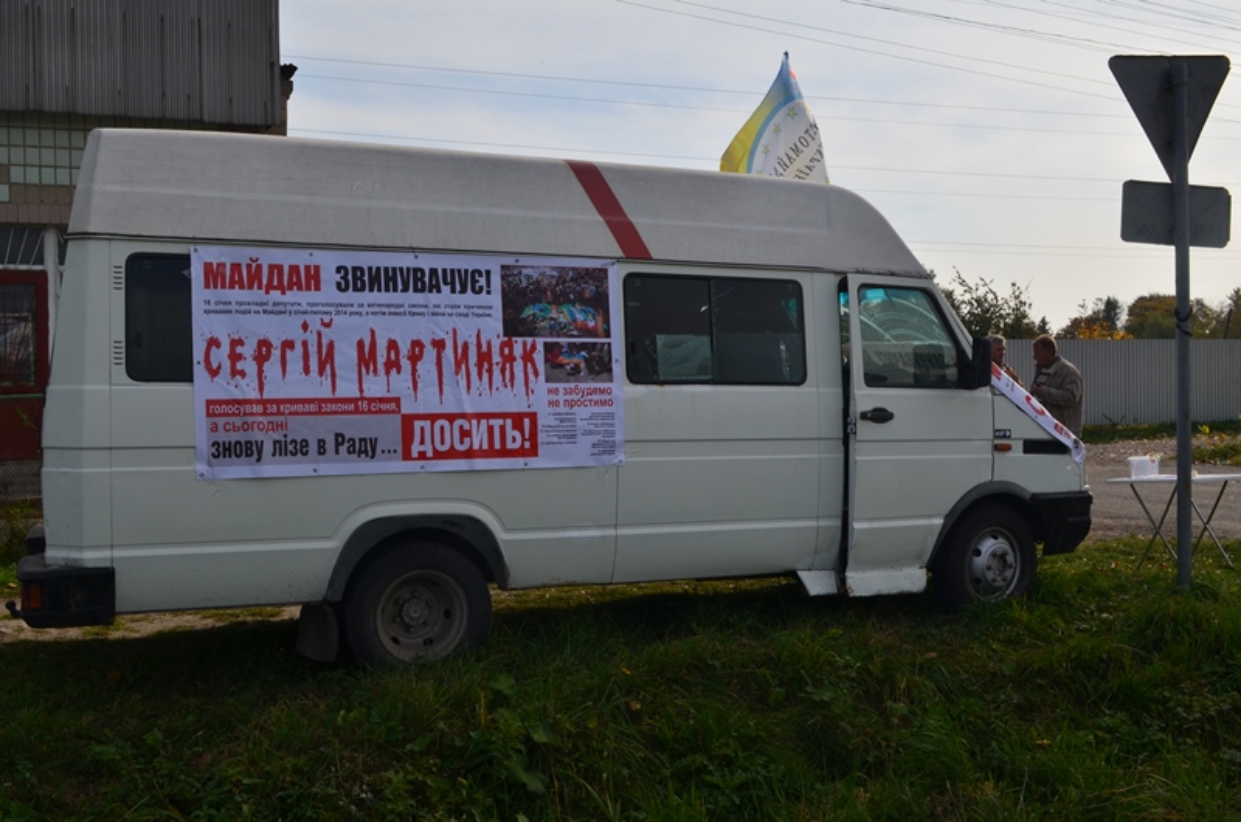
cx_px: 620
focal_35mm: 36
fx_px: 1239
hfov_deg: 53.2
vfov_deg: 36.7
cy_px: 411
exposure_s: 1/125
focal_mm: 24
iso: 100
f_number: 11
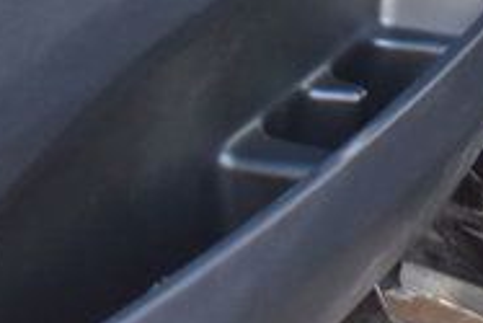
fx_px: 2645
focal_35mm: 197
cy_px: -527
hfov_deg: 10.0
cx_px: 767
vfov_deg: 6.5
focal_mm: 24
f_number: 4
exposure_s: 1/125
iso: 1000
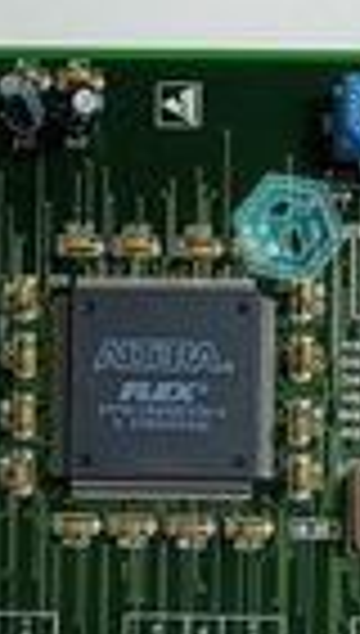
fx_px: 1753
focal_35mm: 104
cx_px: 108
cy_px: 650
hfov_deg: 11.7
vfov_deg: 19.8
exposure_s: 1/33.3
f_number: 1.9
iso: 644
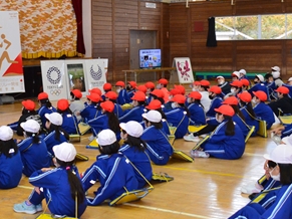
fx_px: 521
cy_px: 63
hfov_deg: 31.0
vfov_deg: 23.5
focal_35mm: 62
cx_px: 90
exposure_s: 1/250
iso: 3200
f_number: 5.6
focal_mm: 25
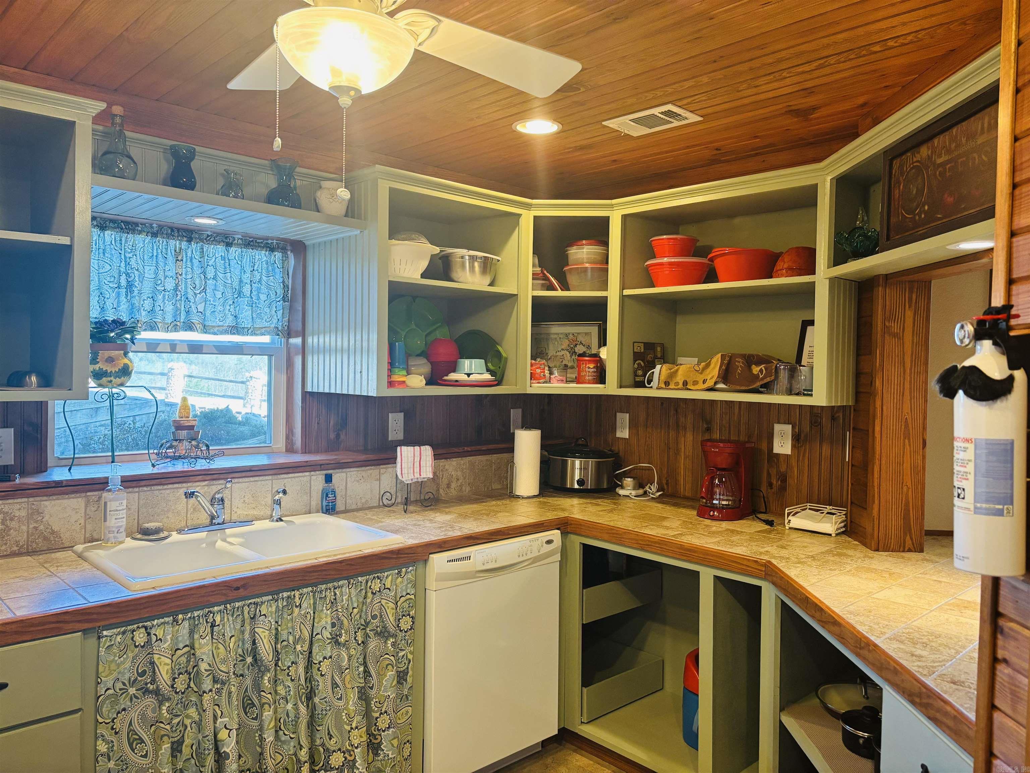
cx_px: 515
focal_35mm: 26
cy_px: 386
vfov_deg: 53.1
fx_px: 774
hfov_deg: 67.3
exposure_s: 1/60
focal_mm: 5.96
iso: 160
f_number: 1.6
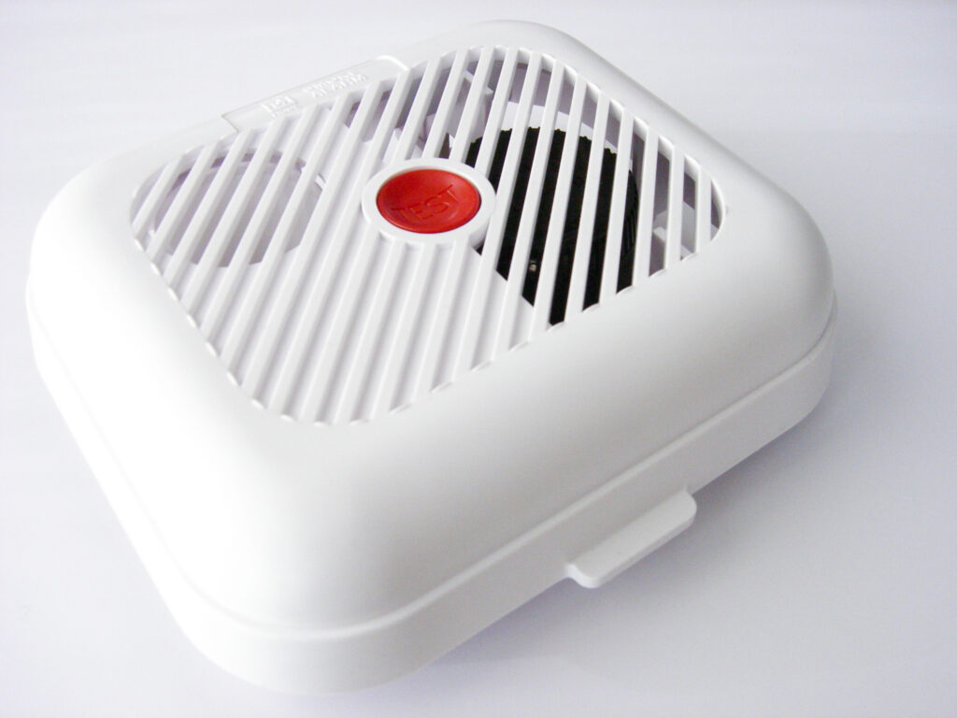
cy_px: 359
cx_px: 478
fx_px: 995
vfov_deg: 39.7
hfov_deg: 51.4
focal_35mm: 36
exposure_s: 1/280
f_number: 3.8
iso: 400
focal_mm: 7.5
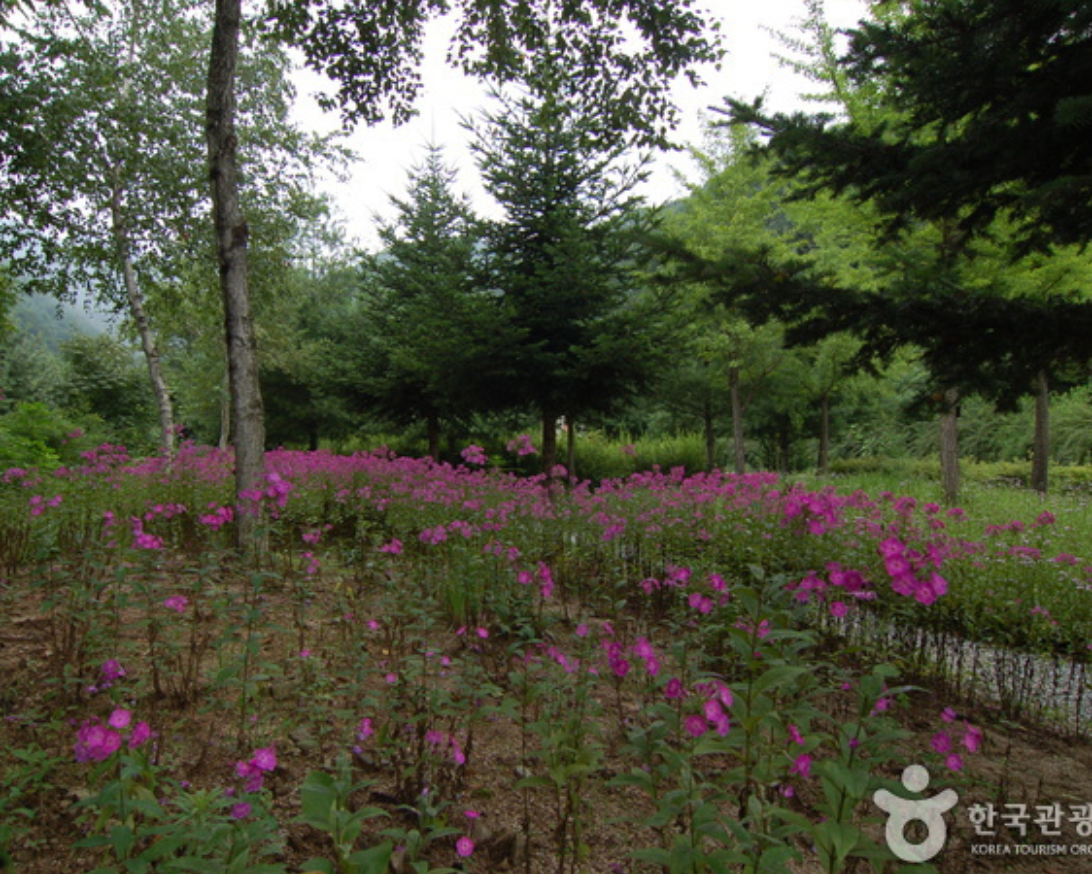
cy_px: 438
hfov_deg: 77.5
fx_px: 679
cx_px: 514
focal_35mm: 21
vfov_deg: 65.6
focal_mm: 12
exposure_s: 1/250
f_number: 8
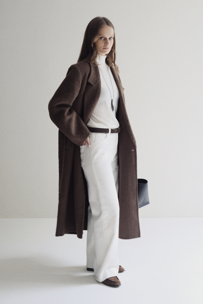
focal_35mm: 53
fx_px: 448
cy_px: 152
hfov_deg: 25.5
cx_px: 102
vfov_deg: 37.5
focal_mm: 35
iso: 320
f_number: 2
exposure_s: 1/42
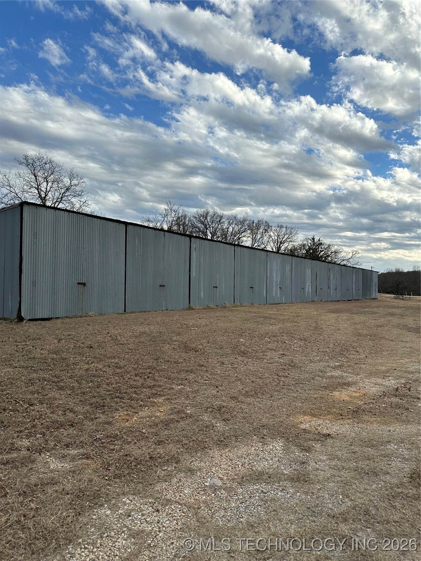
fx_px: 389
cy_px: 280
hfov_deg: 56.8
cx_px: 210
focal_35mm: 24
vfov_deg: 71.6
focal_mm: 6.86
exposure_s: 1/2967
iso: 80
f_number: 1.78
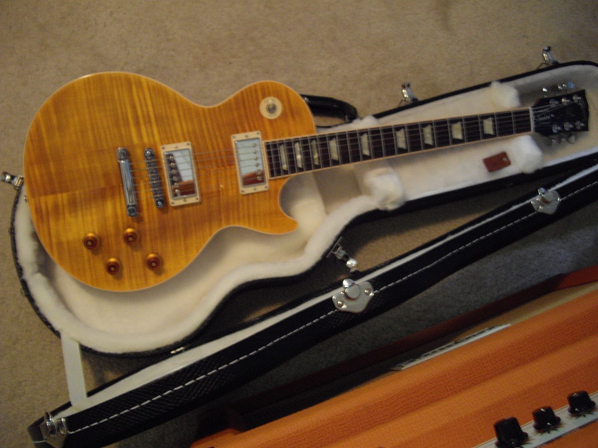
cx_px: 299
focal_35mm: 38
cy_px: 224
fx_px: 656
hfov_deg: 49.0
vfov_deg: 37.7
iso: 400
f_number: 2.8
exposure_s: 1/8
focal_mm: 7.9
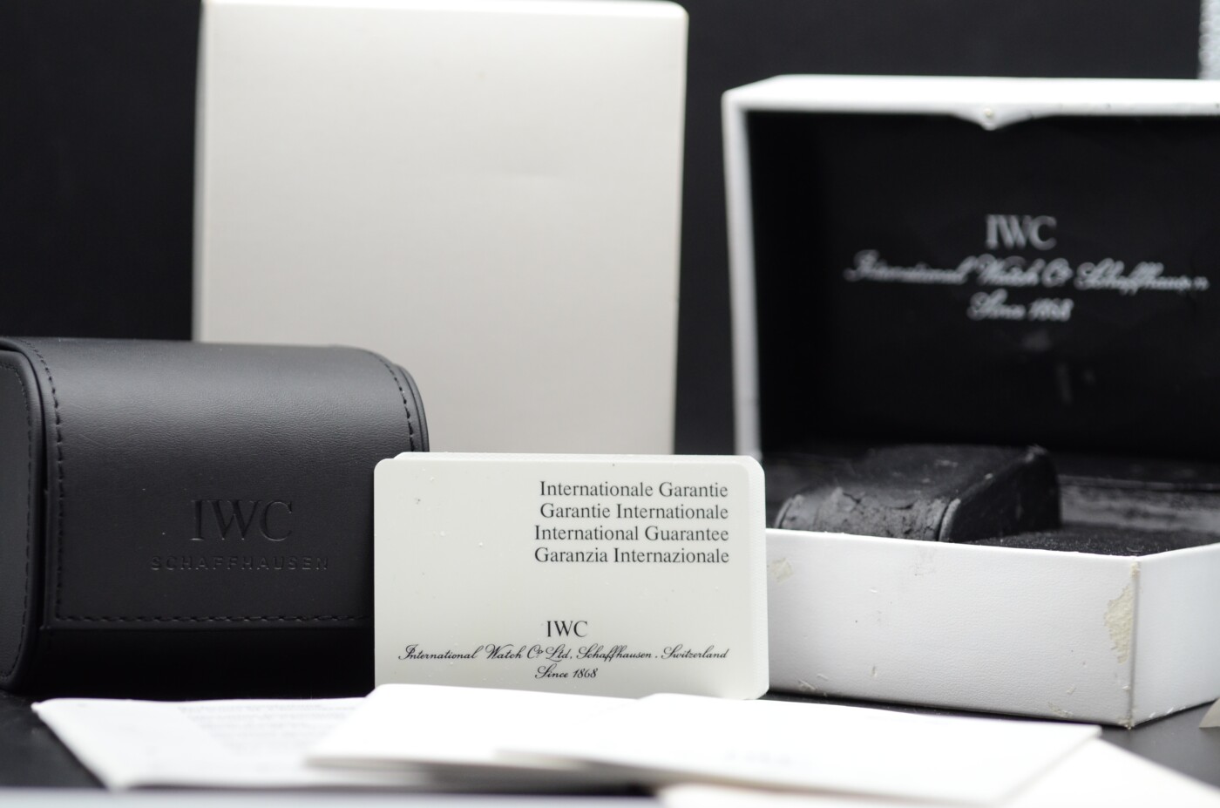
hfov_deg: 22.7
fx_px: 3043
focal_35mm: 90
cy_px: 404
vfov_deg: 15.1
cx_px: 610
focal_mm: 60
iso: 800
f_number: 3.5
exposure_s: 1/400
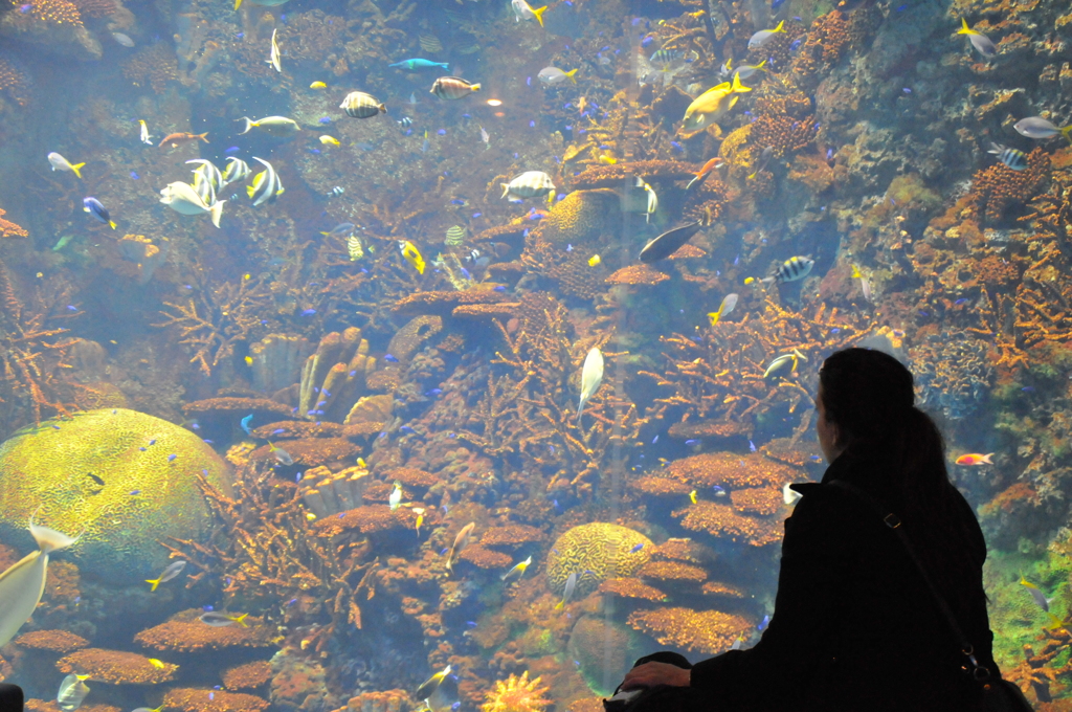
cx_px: 536
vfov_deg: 28.0
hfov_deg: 41.2
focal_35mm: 48
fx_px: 1428
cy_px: 356
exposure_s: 1/30
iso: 2200
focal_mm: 32
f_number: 4.2
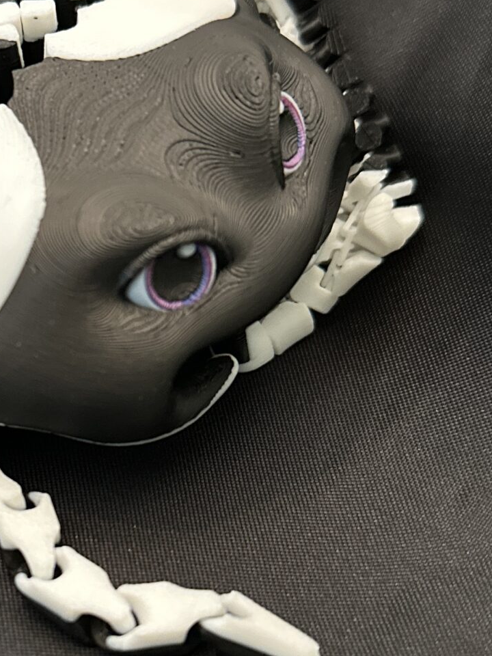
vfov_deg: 30.2
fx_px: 1213
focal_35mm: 64
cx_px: 13
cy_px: 372
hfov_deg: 22.2
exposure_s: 1/40
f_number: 1.78
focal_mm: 6.86
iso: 1000
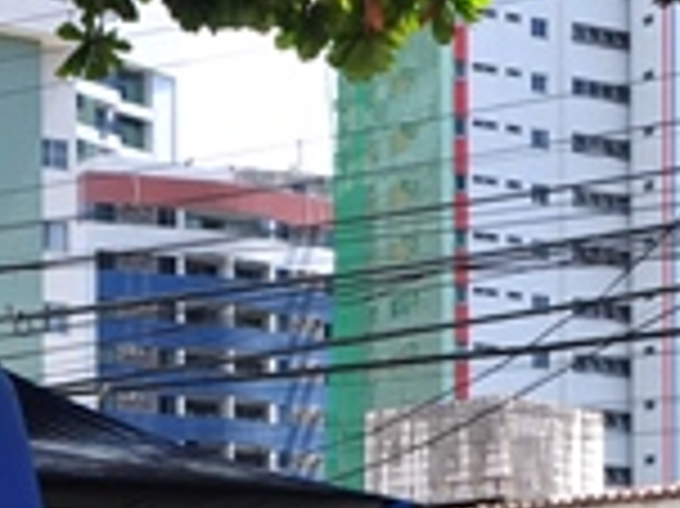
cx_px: 554
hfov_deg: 12.4
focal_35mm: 159
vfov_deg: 9.0
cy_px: 861
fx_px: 3121
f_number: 9
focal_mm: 26
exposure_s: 1/100
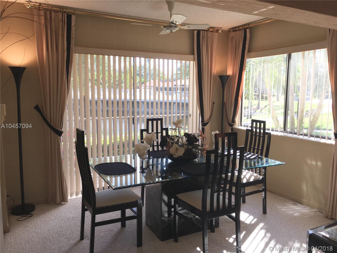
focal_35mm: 29
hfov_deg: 61.7
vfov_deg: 48.2
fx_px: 282
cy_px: 126
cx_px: 168
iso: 25
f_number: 2.2
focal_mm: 4.15
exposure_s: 1/120
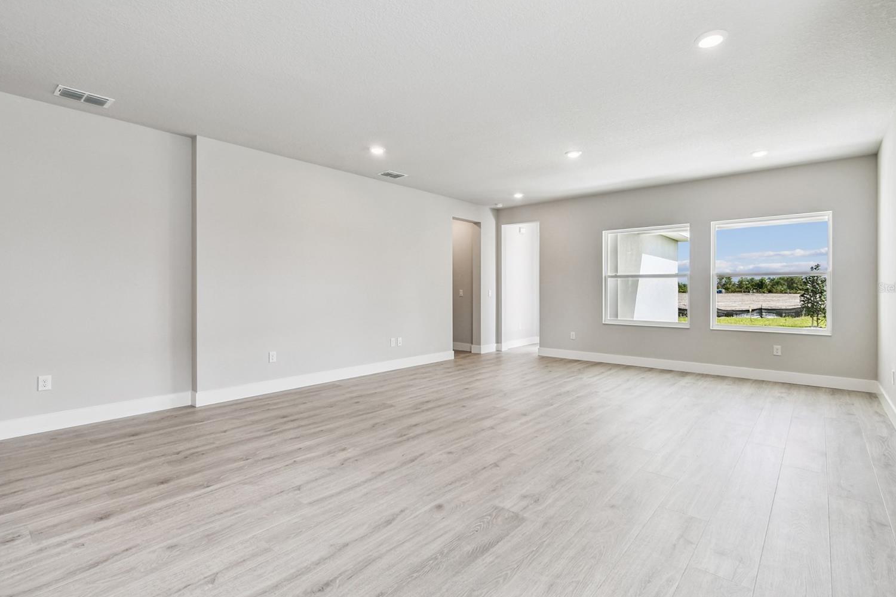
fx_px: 398
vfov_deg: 73.7
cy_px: 287
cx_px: 454
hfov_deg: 96.7
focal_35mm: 16
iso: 100
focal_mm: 10
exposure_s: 1/80
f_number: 7.1
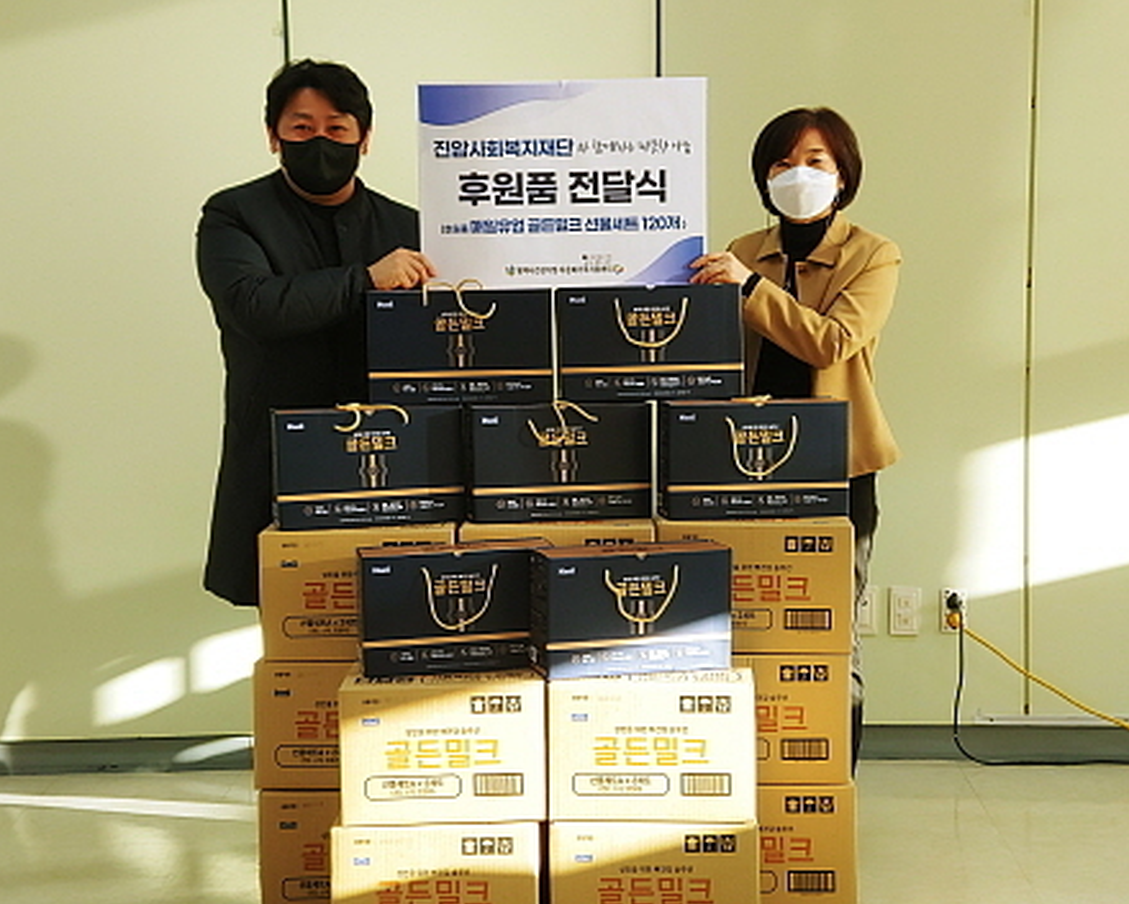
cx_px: 570
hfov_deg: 31.0
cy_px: 453
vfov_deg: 25.0
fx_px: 2038
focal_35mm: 61
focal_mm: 5.88
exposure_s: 1/60
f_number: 2.4
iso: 100
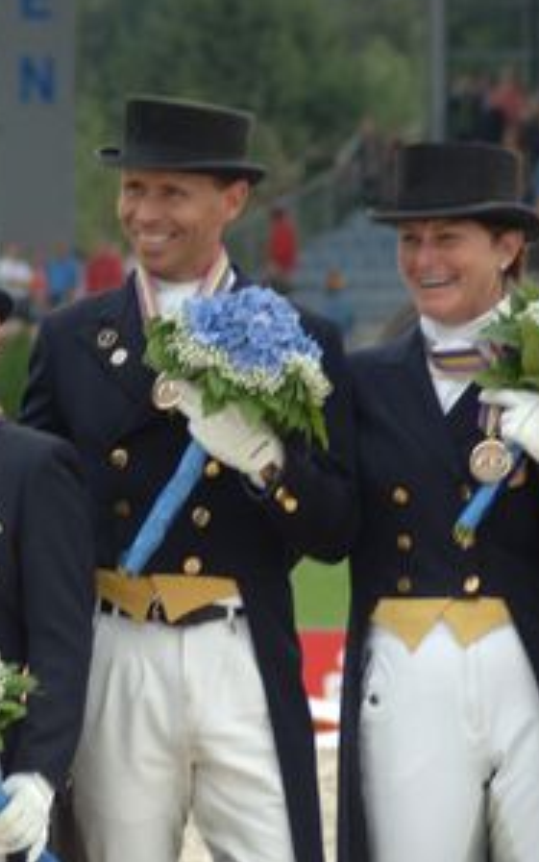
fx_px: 8598
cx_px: 167
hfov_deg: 3.6
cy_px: 394
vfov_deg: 5.7
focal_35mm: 366
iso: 200
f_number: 5.6
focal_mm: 112
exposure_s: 1/250
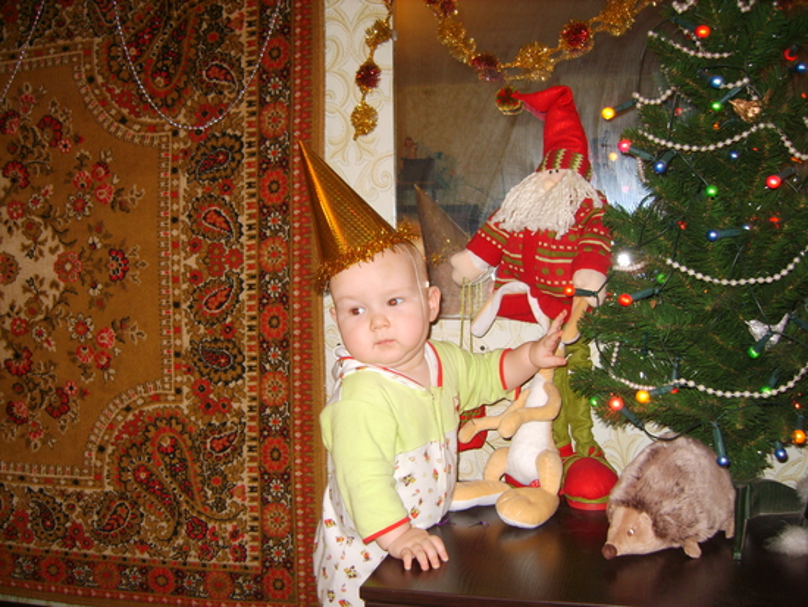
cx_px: 404
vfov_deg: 40.7
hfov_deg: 52.6
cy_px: 304
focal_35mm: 35
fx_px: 817
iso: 100
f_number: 2.8
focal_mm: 7.4
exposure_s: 1/30
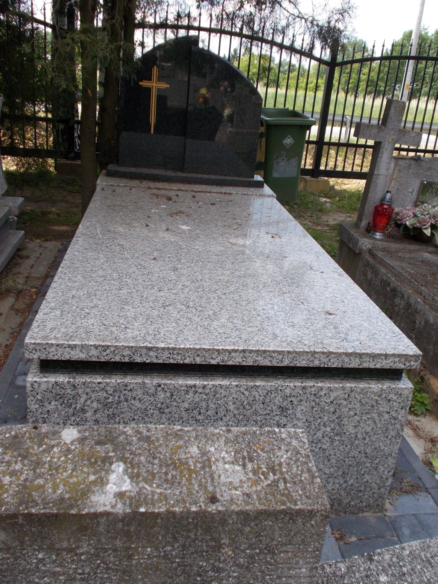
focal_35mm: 34
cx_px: 219
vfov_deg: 54.0
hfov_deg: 41.8
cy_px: 292
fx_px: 574
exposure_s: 1/250
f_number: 3.6
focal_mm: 6
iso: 80
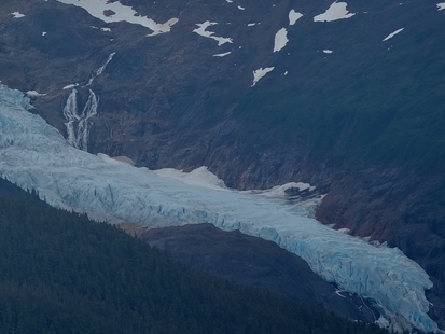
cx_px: -72
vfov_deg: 3.0
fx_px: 6327
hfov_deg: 4.0
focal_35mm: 492
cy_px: -78
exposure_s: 1/400
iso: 100
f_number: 10
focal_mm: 165
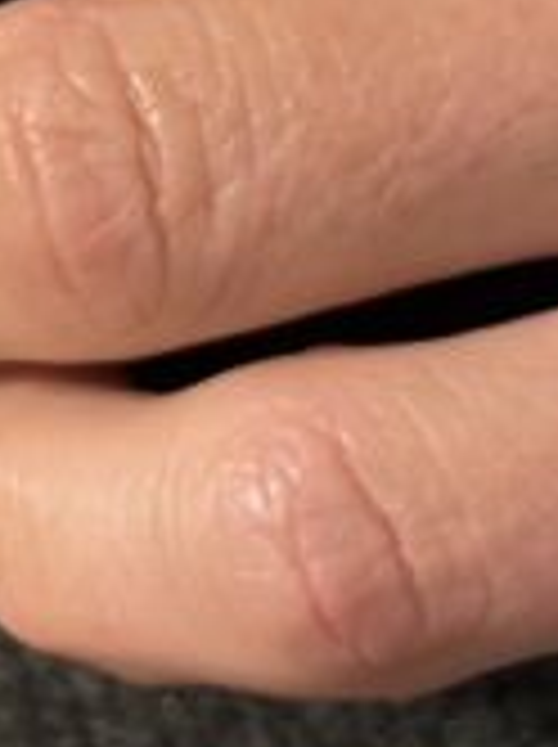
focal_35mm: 209
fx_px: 4504
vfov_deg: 9.3
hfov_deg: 7.1
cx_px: 99
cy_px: -263
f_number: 1.6
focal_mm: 5.96
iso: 80
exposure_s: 1/50
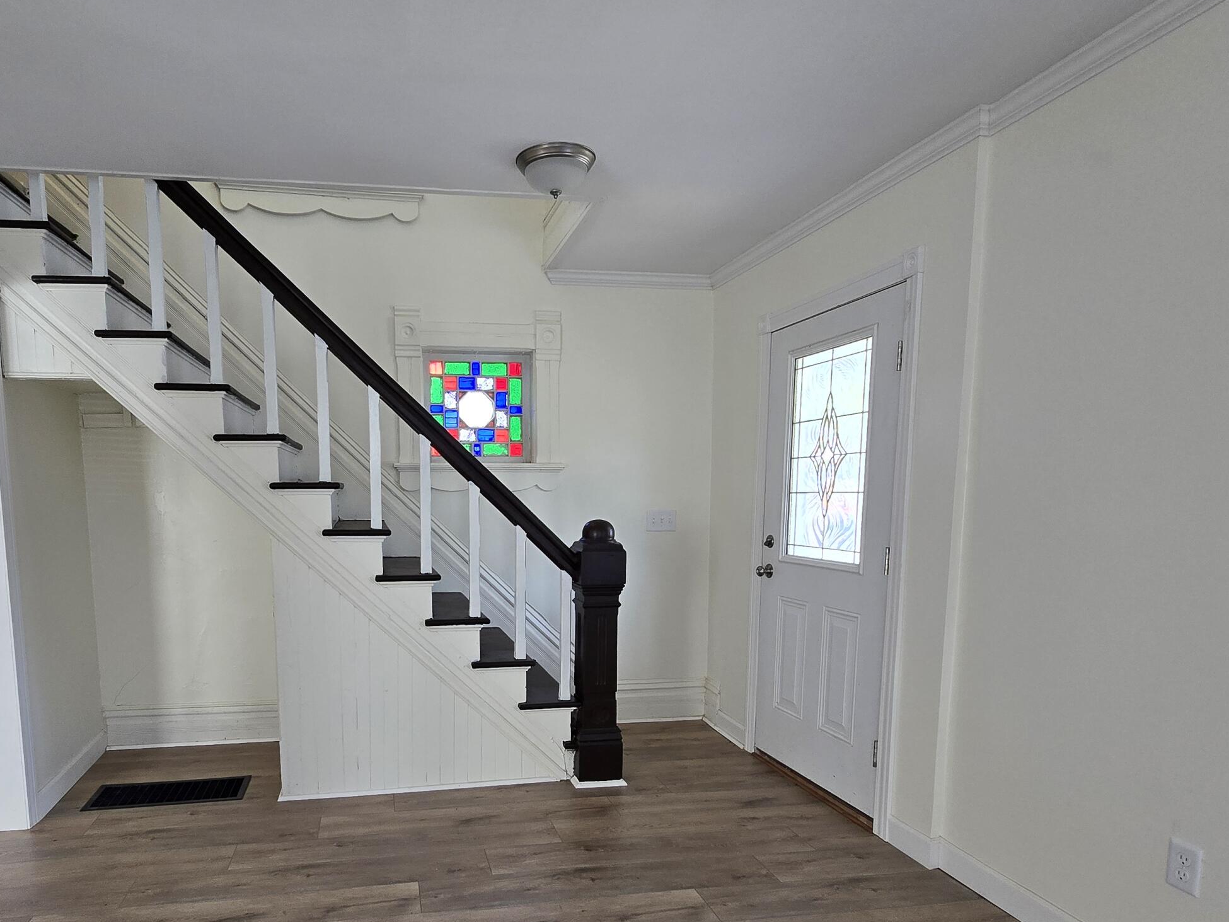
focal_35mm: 20
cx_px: 497
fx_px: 710
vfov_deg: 64.4
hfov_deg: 80.8
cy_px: 609
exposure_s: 1/120
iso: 100
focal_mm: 2.2
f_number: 2.2
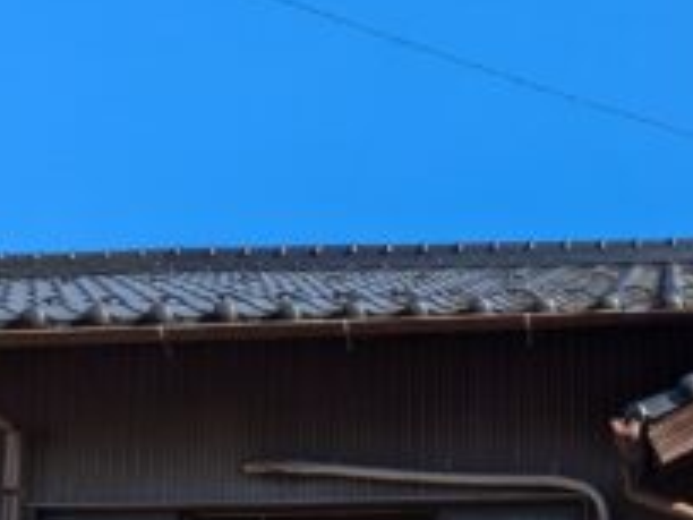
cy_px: 573
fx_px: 1101
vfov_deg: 24.7
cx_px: 673
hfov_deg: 32.5
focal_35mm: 55
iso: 53
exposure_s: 1/1414
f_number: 2.2
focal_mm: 1.83
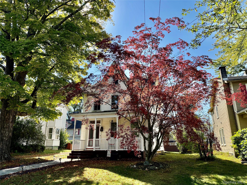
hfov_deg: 71.6
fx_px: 171
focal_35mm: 24
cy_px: 92
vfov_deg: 56.8
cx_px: 124
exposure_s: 1/3425
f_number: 1.78
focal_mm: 6.76
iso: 125
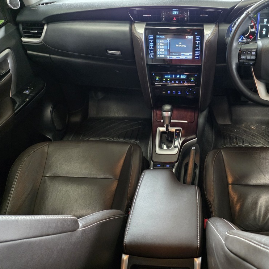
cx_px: 180
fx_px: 246
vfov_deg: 57.3
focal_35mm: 28
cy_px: 132
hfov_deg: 56.0
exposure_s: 1/100
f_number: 1.7
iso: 2500
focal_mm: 6.25
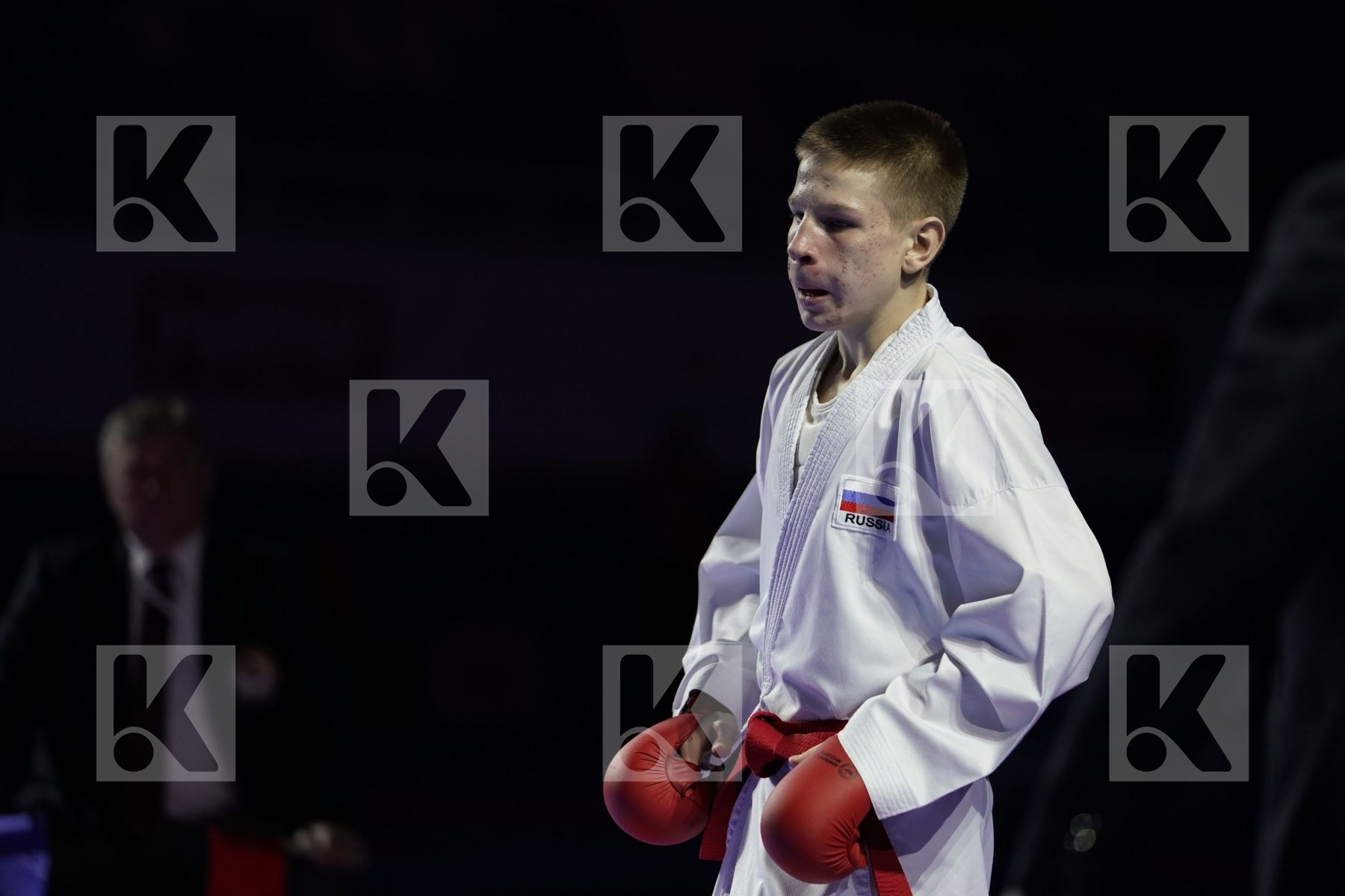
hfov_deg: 10.3
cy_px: 448
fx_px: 7472
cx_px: 672
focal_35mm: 200
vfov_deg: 6.9
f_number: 2.8
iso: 1600
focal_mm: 200
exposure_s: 1/1000
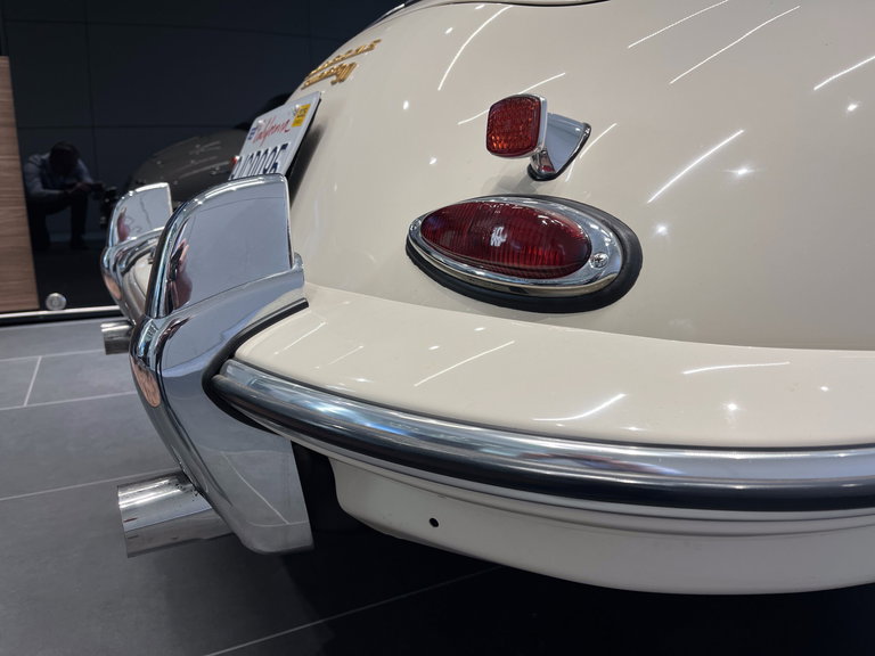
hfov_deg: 67.3
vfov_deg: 53.1
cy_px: 328
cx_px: 438
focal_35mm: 26
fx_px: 657
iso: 32
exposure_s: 1/120
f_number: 1.6
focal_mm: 5.1
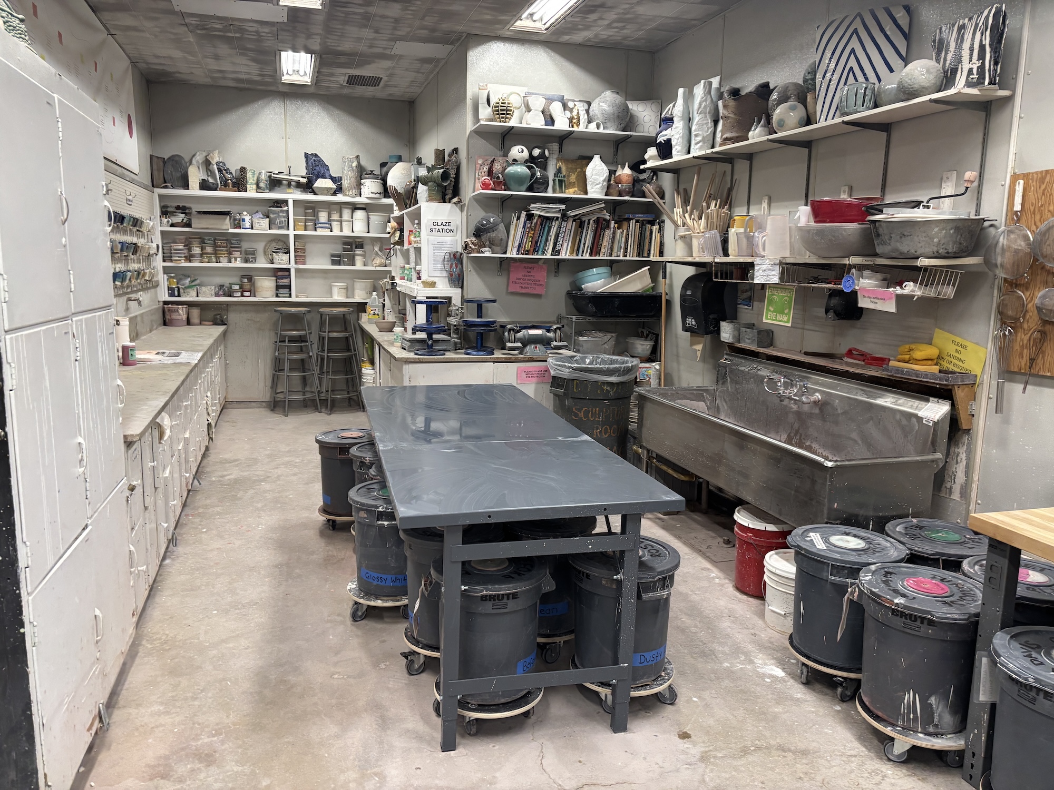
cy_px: 395
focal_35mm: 26
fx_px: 792
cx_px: 527
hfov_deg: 67.3
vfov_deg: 53.1
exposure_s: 1/60
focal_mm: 5.96
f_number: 1.6
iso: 200
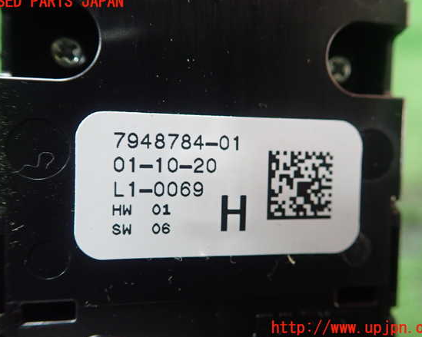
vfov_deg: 45.8
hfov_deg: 55.7
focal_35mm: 32
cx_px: 214
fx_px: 400
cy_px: 165
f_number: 2.3
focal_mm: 5.5
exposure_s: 1/125
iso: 500
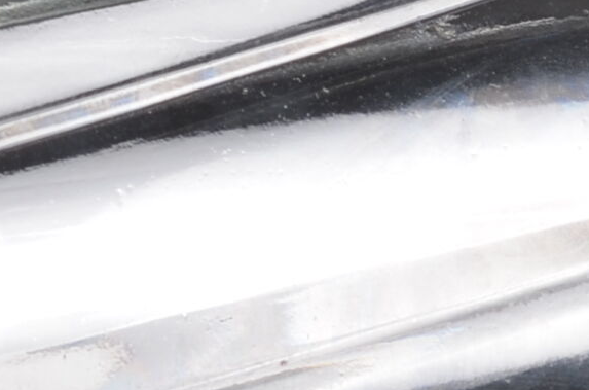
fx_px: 7899
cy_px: 72
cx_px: 677
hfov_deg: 4.3
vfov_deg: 2.8
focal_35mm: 484
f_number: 11
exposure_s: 1/125
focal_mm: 50
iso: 100
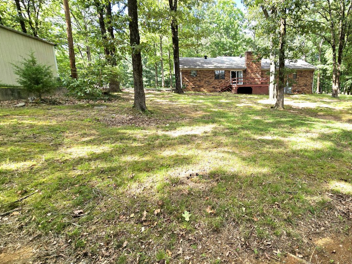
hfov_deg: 85.7
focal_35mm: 18
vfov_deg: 71.6
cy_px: 126
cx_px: 224
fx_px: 183
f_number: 2.2
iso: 100
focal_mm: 2.2
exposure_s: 1/769
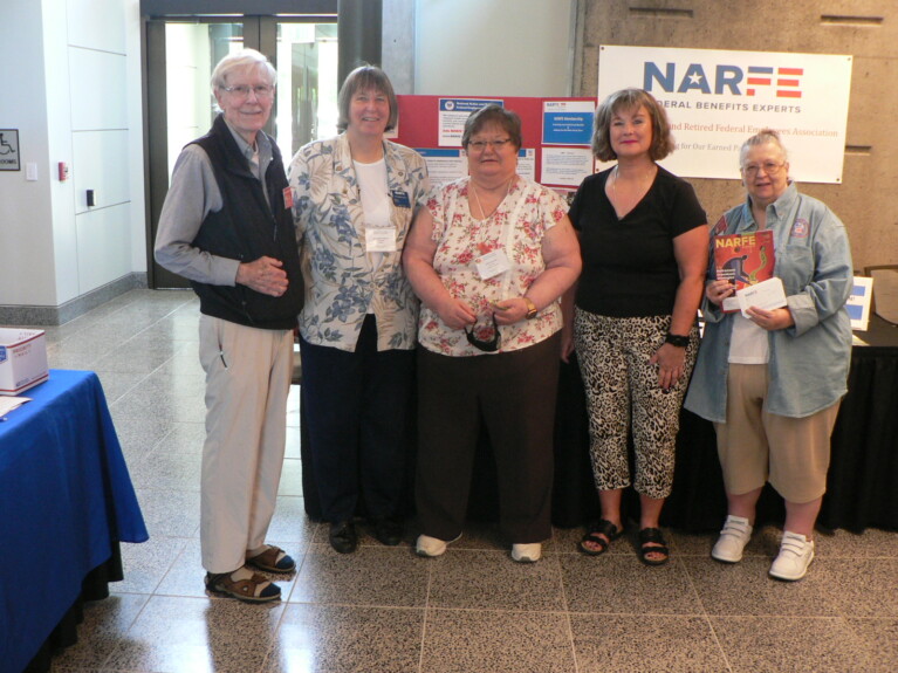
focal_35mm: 36
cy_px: 336
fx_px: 934
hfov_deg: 51.4
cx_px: 449
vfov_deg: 39.6
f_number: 2.8
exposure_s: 1/20
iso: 200
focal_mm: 6
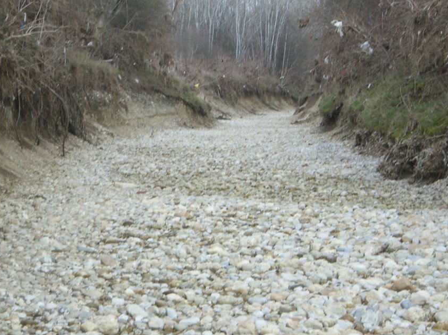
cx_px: 213
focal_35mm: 138
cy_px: 160
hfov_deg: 14.3
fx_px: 1785
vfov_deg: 10.7
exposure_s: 1/160
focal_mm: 18.6
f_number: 5.2
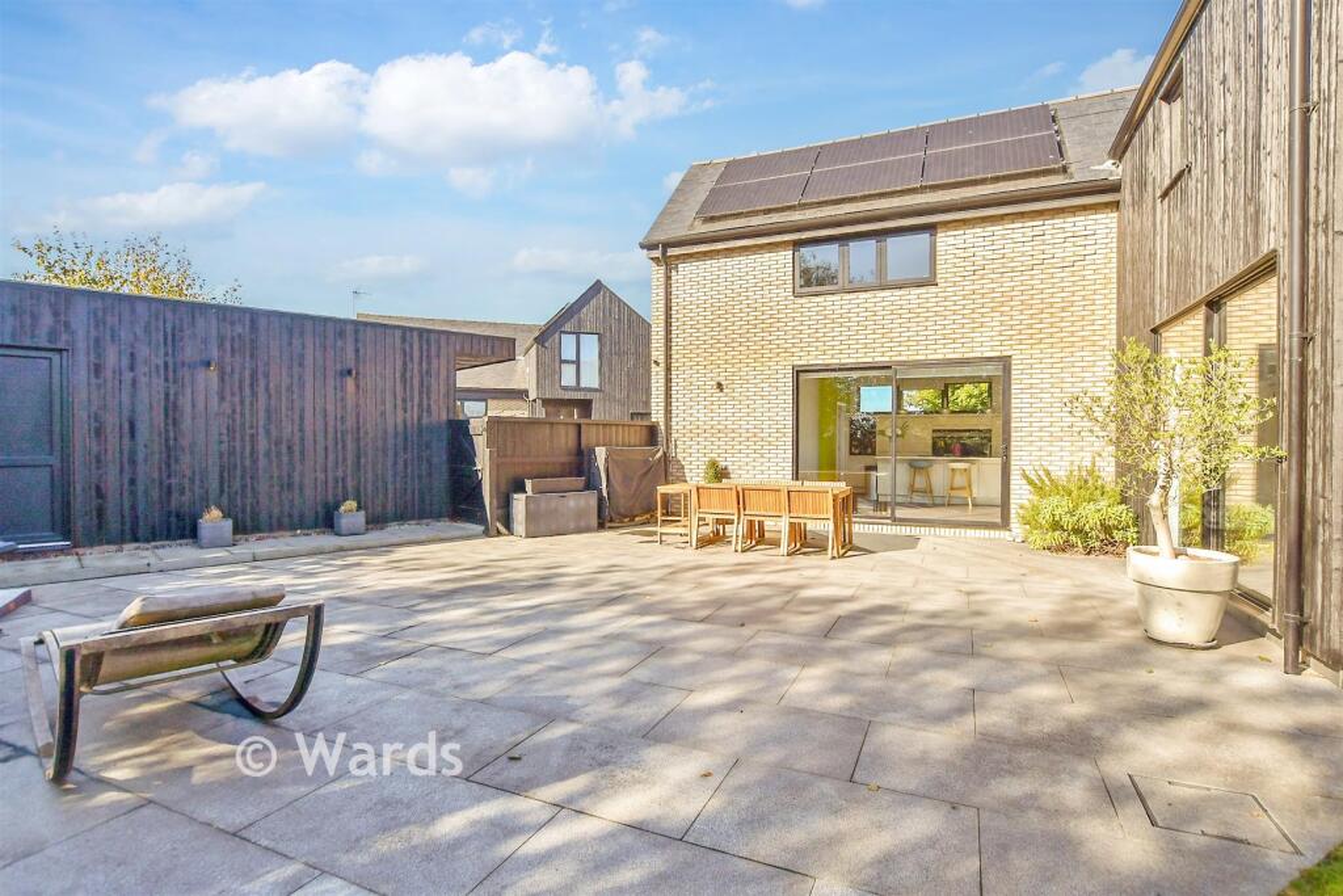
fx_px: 560
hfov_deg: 100.4
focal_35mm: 15
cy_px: 448
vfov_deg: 77.3
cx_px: 672
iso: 320
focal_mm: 10
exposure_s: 1/640
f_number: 8
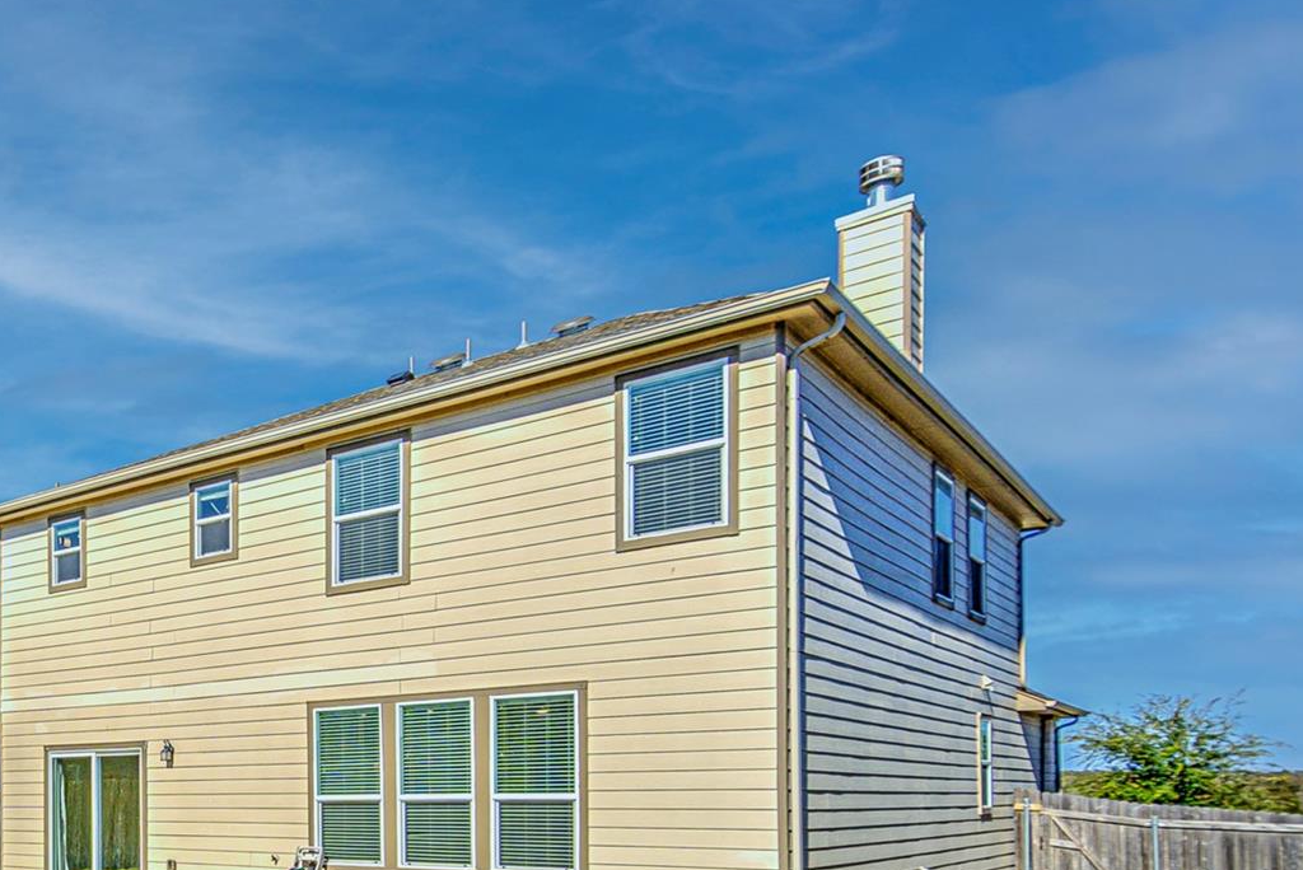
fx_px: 1159
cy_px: 799
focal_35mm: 32
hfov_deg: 50.4
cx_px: 75
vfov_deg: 38.1
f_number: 4.5
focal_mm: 16
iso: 125
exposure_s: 1/2000
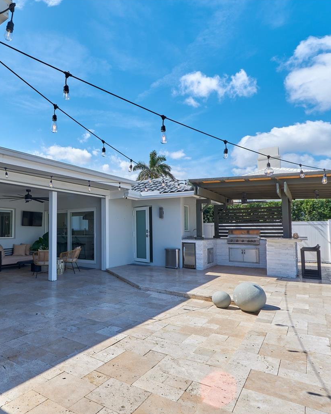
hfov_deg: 59.5
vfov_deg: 75.0
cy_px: 214
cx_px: 80
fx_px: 269
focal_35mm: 22
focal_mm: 10
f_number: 11
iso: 160
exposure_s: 1/210
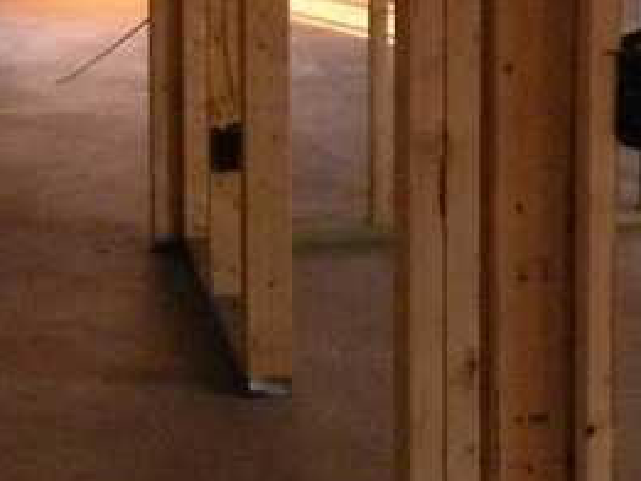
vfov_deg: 10.6
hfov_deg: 13.4
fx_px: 2557
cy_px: -110
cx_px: 986
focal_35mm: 138
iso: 400
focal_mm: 4.7
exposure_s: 1/53.7
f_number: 2.8
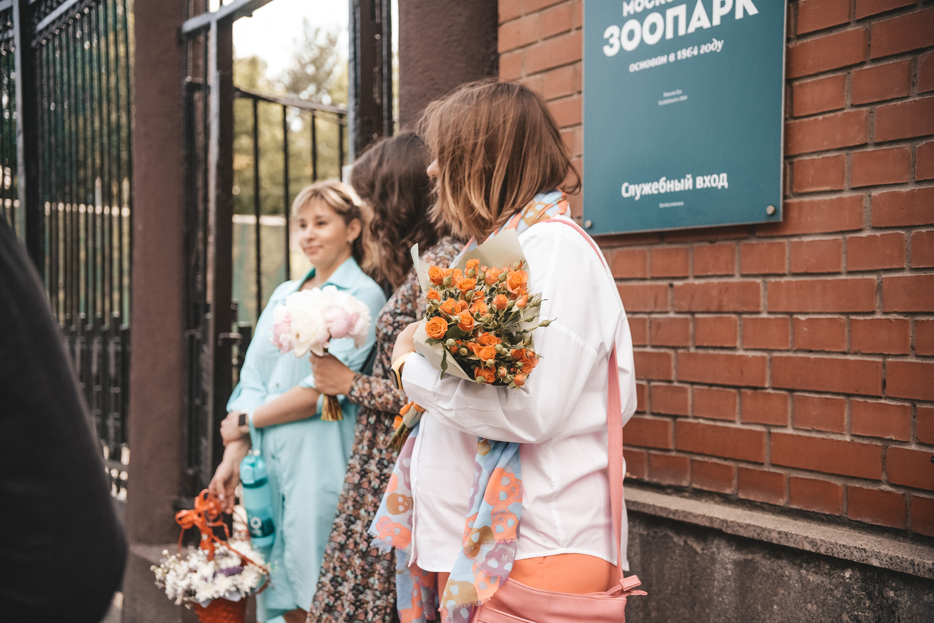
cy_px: 312
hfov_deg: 43.6
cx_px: 467
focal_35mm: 45
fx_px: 1168
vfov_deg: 29.9
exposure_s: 1/500
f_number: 3.5
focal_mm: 45
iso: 200
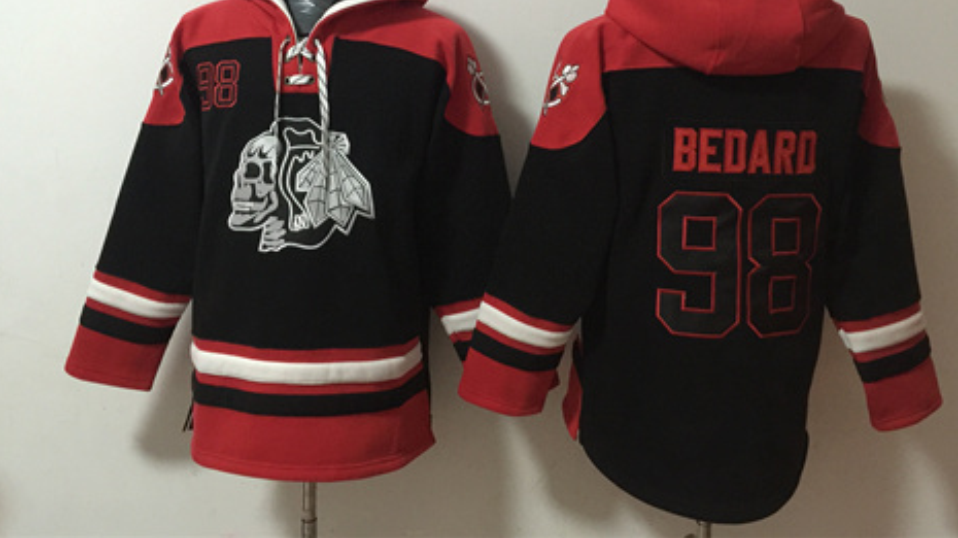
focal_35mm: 34
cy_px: 154
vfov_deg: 34.1
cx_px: 503
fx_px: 863
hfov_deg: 58.0
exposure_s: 1/8
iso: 200
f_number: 2.2
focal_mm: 4.15
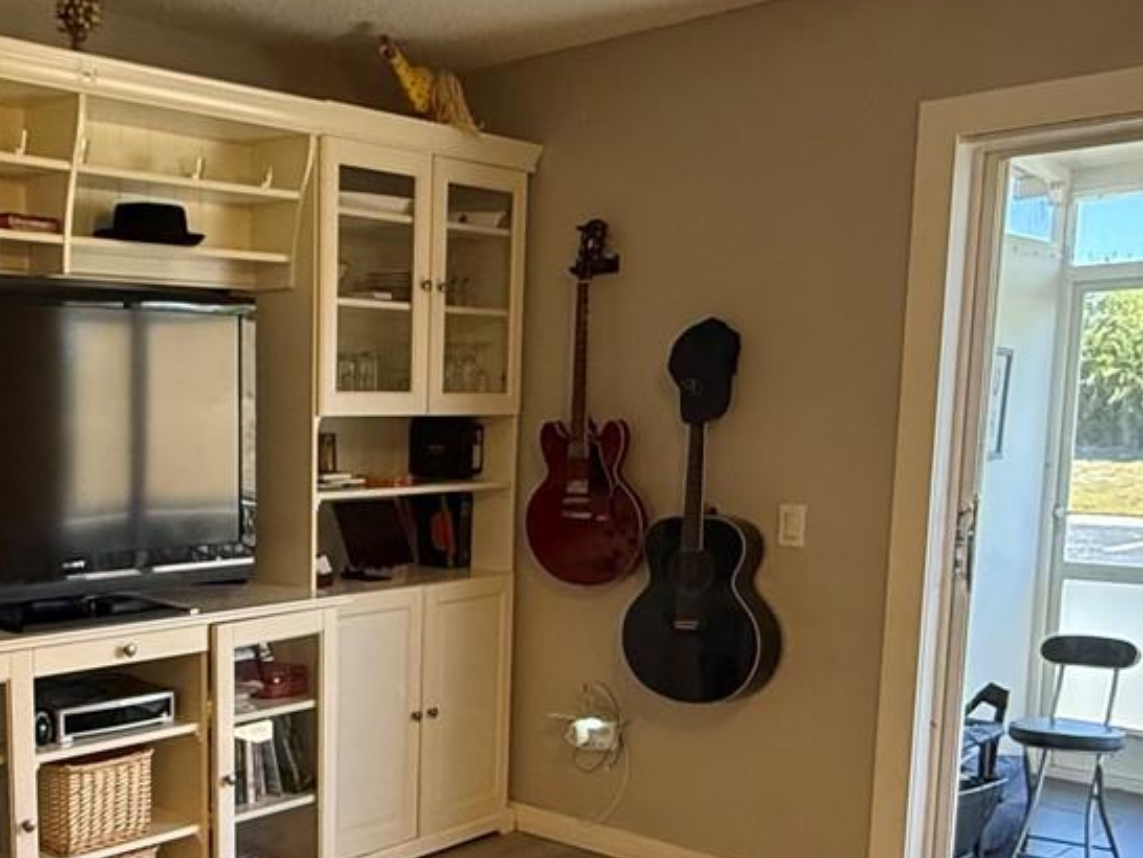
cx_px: 241
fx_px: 1354
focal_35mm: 41
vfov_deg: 34.7
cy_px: 596
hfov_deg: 43.7
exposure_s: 1/120
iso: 640
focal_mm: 2.22
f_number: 2.2
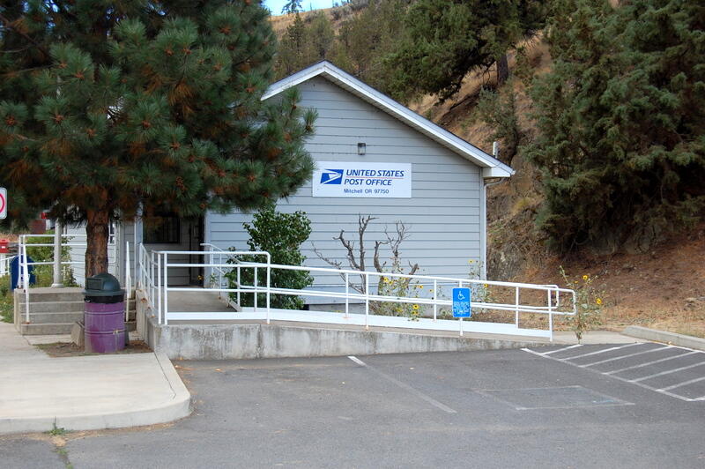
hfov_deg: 35.1
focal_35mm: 57
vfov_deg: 23.7
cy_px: 234
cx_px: 352
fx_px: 1115
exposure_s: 1/200
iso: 200
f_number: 7.1
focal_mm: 38
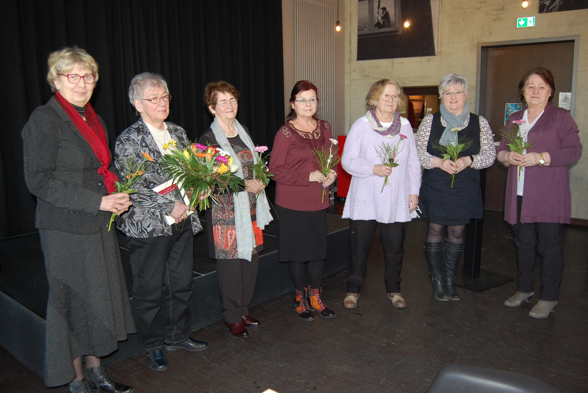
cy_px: 196
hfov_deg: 64.5
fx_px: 466
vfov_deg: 45.8
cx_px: 294
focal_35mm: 28
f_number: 3.5
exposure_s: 1/60
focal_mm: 19
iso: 400
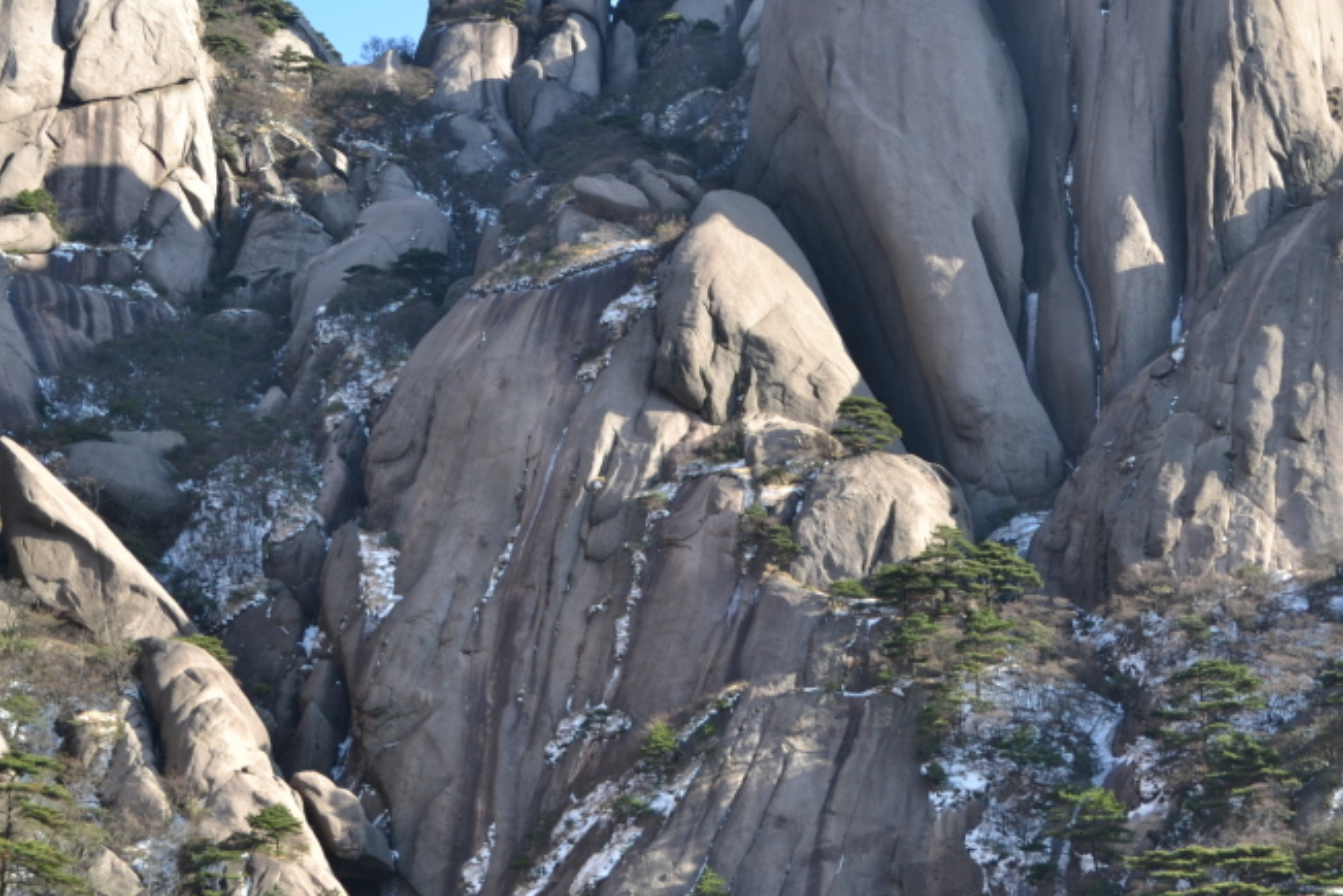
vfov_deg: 16.0
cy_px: 253
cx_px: 786
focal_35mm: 85
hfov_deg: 23.9
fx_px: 3171
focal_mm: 36
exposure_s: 1/125
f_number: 5.6
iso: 125
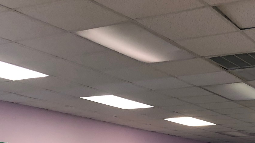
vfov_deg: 15.1
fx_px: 494
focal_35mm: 73
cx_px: 129
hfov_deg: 29.0
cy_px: 226
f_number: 1.8
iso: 64
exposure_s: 1/15
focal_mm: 3.99
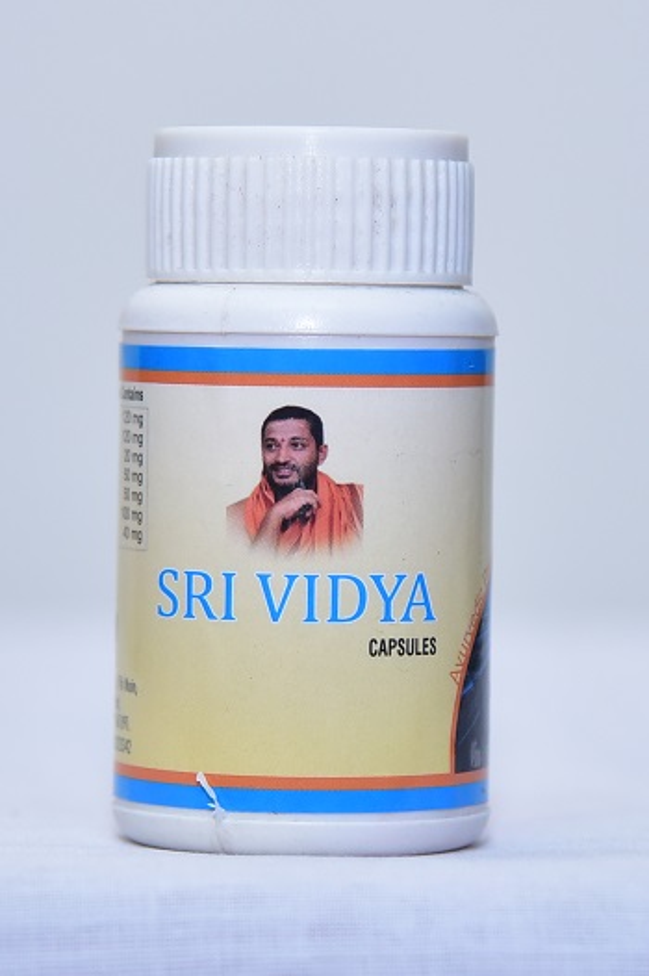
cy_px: 488
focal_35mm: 105
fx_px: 2843
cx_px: 324
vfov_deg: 19.5
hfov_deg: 13.0
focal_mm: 105
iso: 1250
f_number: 4
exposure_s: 1/160
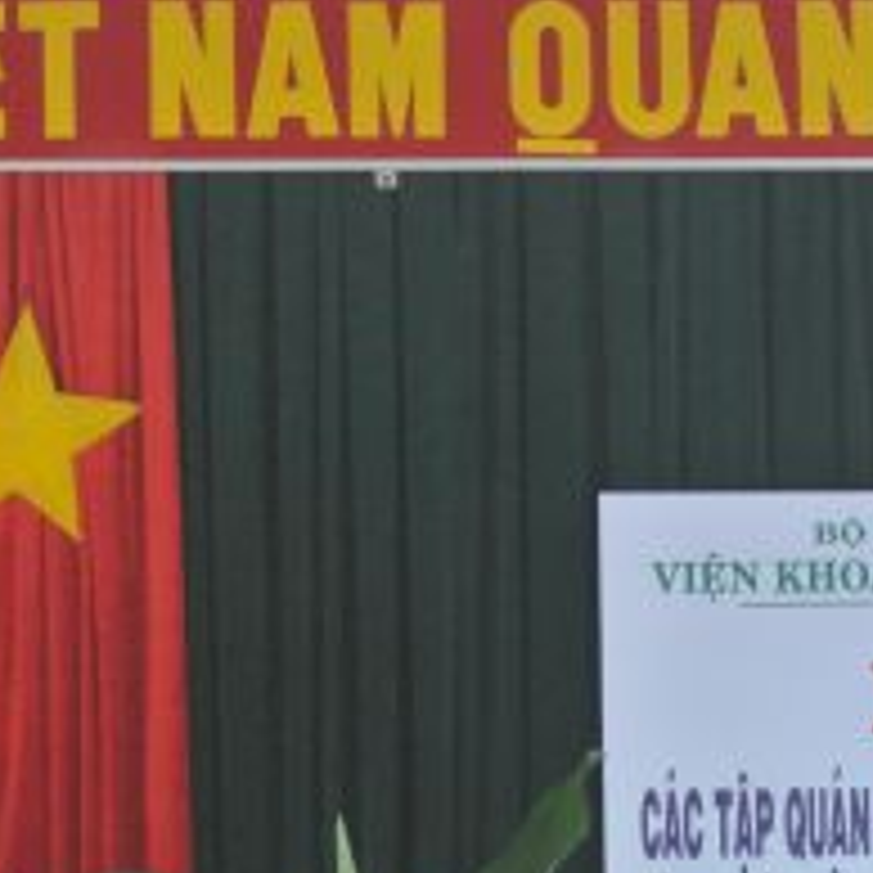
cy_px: 824
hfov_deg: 8.2
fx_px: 6049
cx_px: 616
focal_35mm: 212
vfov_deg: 8.2
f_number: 5.6
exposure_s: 1/15
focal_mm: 30
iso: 1100
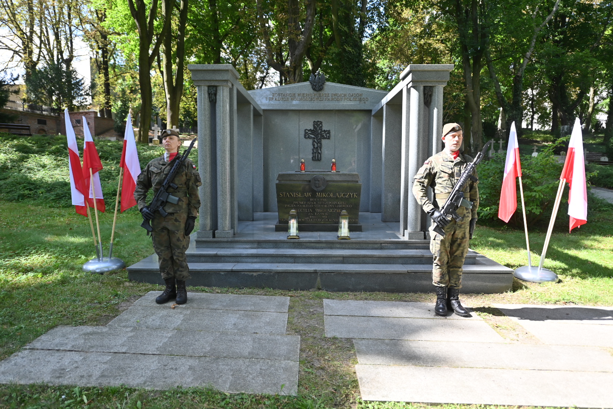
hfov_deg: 73.7
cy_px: 204
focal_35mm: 24
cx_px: 306
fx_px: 409
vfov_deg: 53.1
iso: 125
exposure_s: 1/400
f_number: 2.8
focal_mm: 24
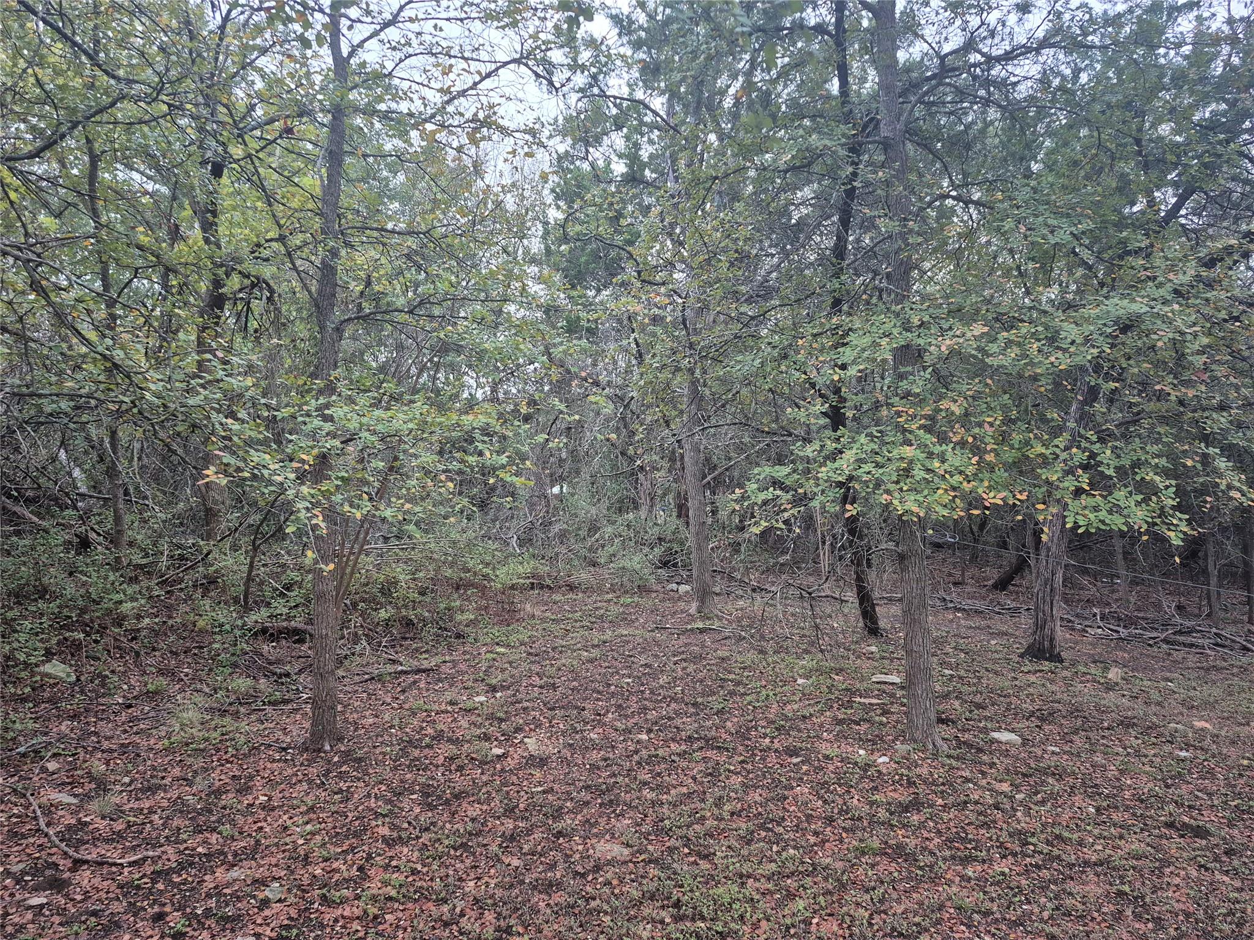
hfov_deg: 73.9
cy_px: 470
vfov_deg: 58.9
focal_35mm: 23
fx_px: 833
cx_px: 627
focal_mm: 5.4
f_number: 1.8
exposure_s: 1/60
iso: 800
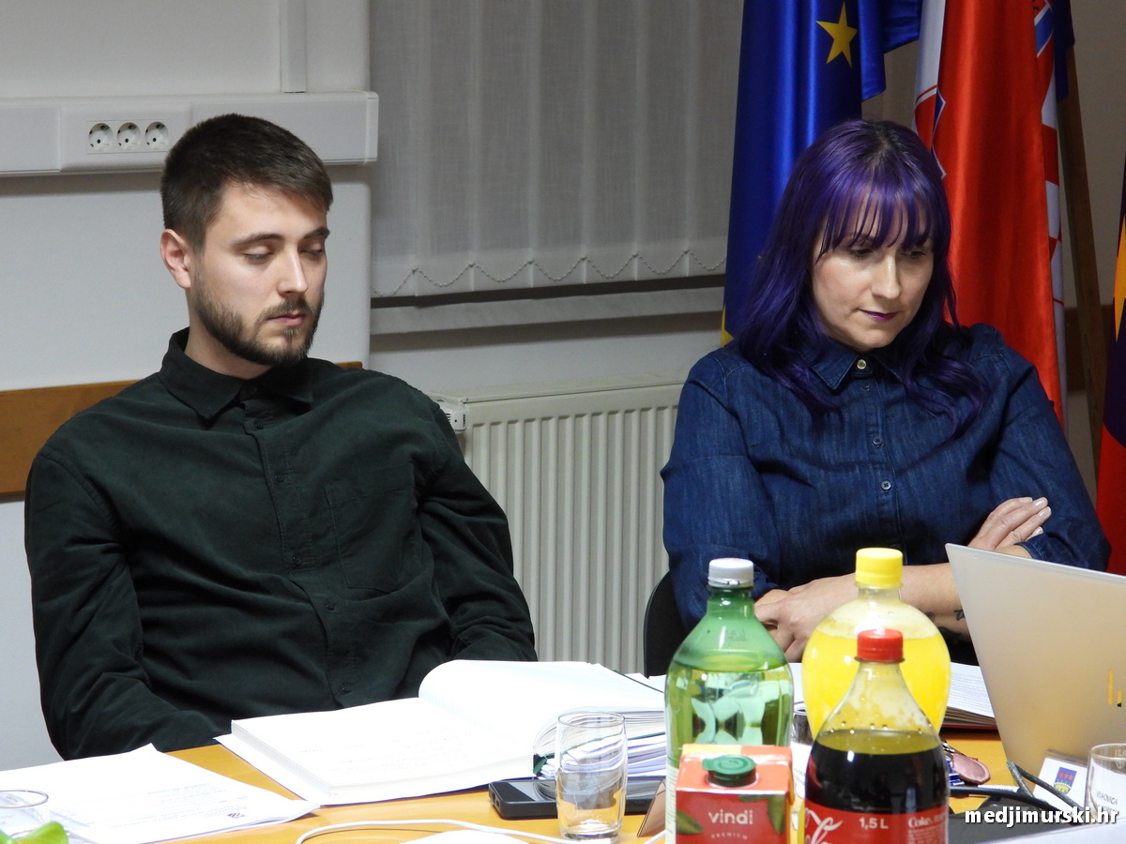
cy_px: 422
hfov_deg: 18.7
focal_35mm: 105
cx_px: 563
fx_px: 3415
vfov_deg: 14.1
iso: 450
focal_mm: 18.9
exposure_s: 1/15
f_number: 4
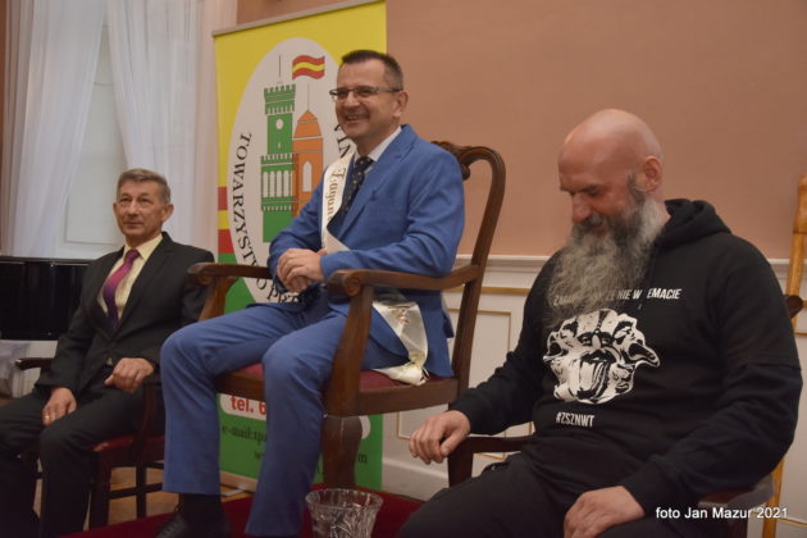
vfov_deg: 35.5
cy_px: 269
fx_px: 841
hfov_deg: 51.3
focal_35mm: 38
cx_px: 404
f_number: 5.6
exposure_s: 1/320
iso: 800
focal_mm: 25
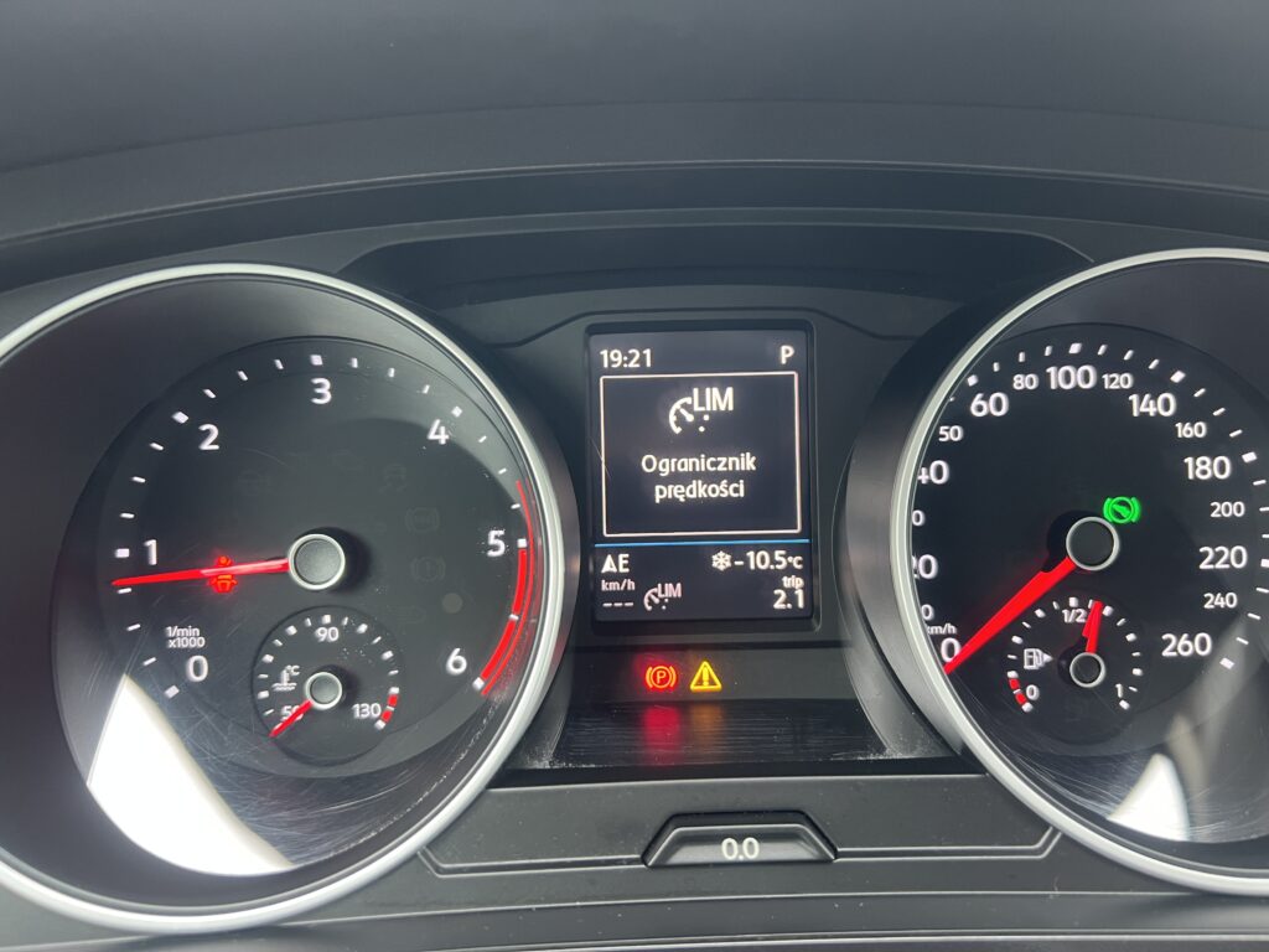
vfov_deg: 53.1
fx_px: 953
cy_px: 476
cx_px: 634
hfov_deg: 67.3
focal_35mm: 26
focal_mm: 5.7
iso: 200
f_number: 1.5
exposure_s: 1/56
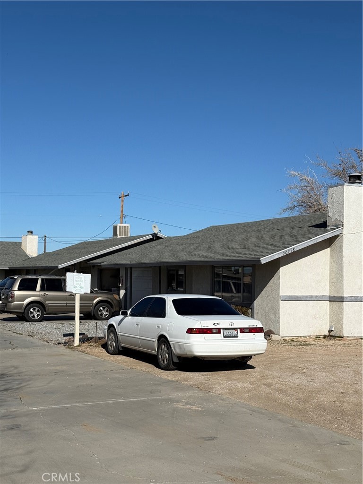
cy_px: 242
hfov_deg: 30.3
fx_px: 671
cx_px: 182
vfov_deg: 39.7
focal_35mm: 48
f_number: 1.78
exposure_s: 1/11364
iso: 64
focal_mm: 6.76
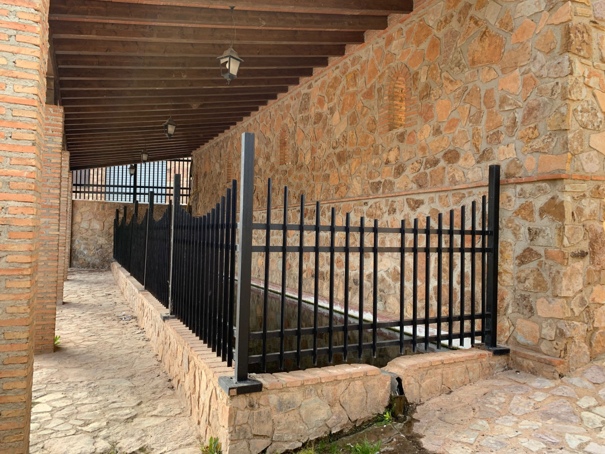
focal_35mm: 26
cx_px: 302
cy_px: 227
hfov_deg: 67.3
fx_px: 454
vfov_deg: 53.1
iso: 32
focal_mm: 4.25
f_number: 1.8
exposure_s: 1/122
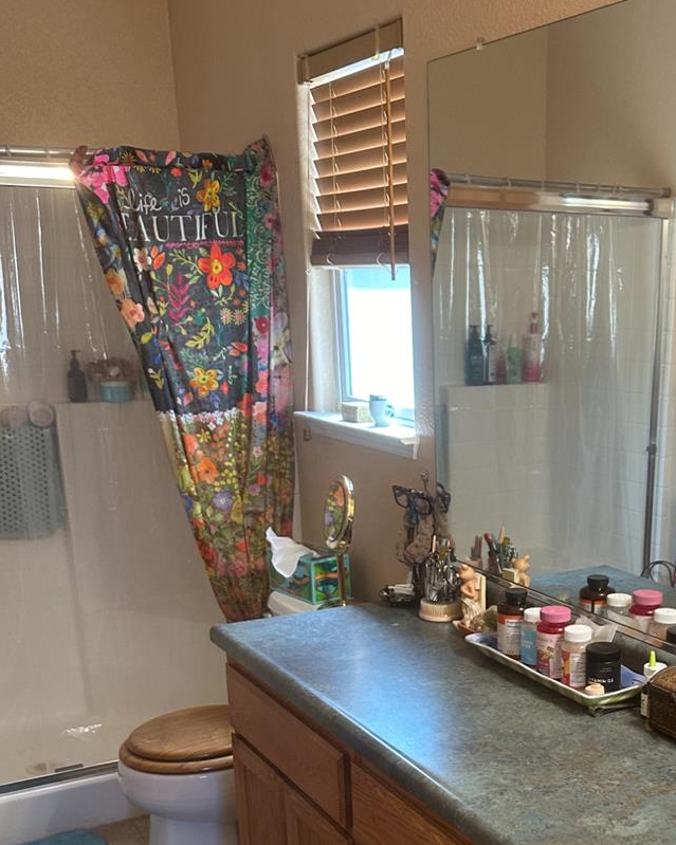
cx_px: 518
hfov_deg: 33.4
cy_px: 680
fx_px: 1101
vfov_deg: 40.2
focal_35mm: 44
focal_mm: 6.86
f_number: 1.78
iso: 200
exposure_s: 1/120
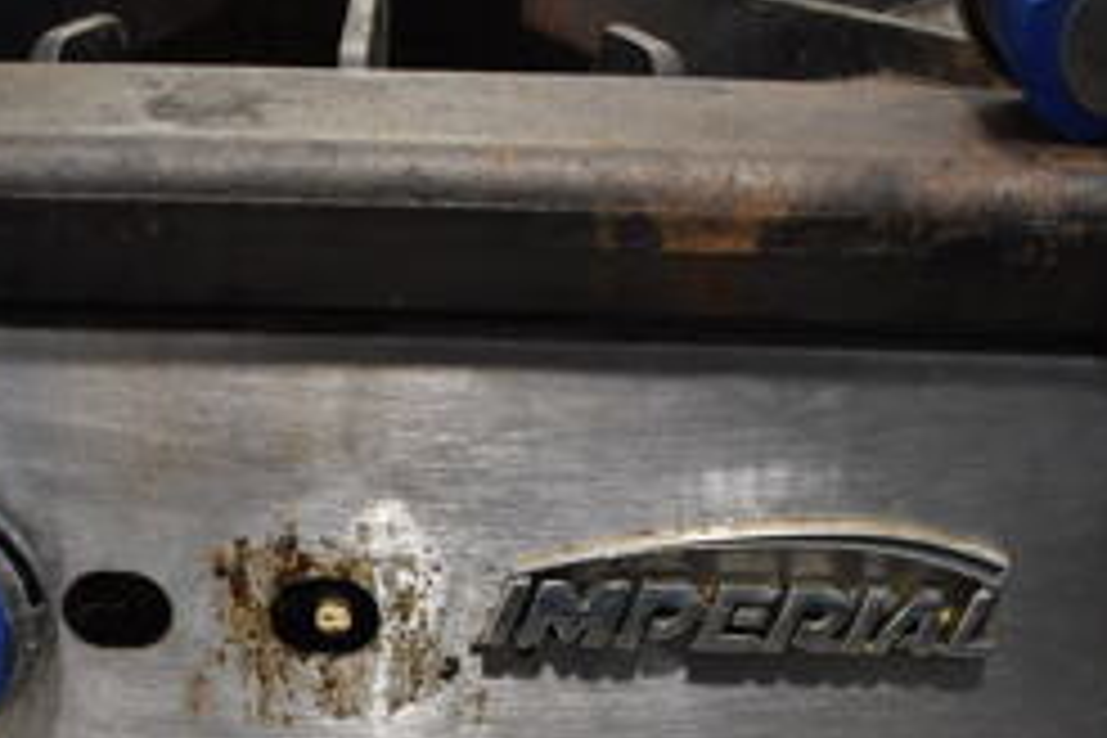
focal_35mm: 67
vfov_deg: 19.2
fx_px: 2060
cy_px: 878
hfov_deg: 29.9
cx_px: 378
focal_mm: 18
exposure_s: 1/30
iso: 800
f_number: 3.5
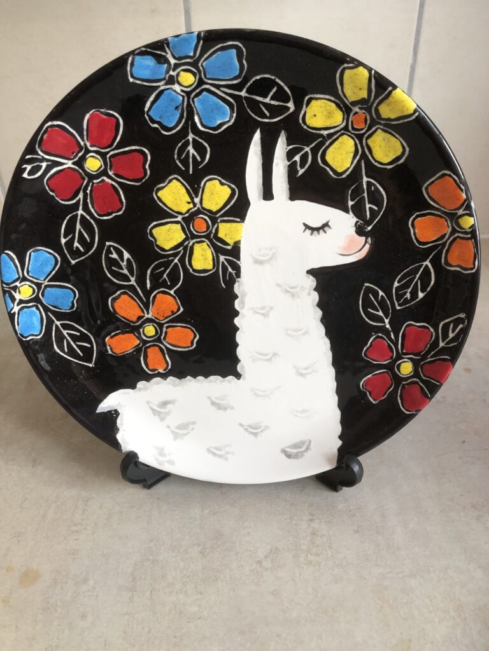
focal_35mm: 28
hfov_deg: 49.7
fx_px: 527
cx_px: 244
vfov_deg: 63.4
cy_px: 326
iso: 32
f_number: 1.8
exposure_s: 1/33
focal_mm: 3.99
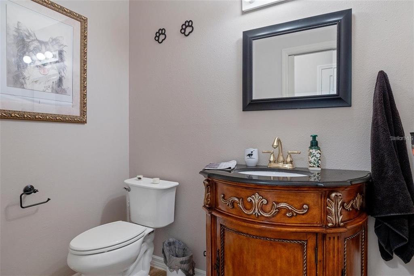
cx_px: 207
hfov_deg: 81.2
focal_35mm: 21
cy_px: 138
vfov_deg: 59.5
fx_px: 241
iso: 250
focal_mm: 14
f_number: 8
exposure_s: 1/1.43
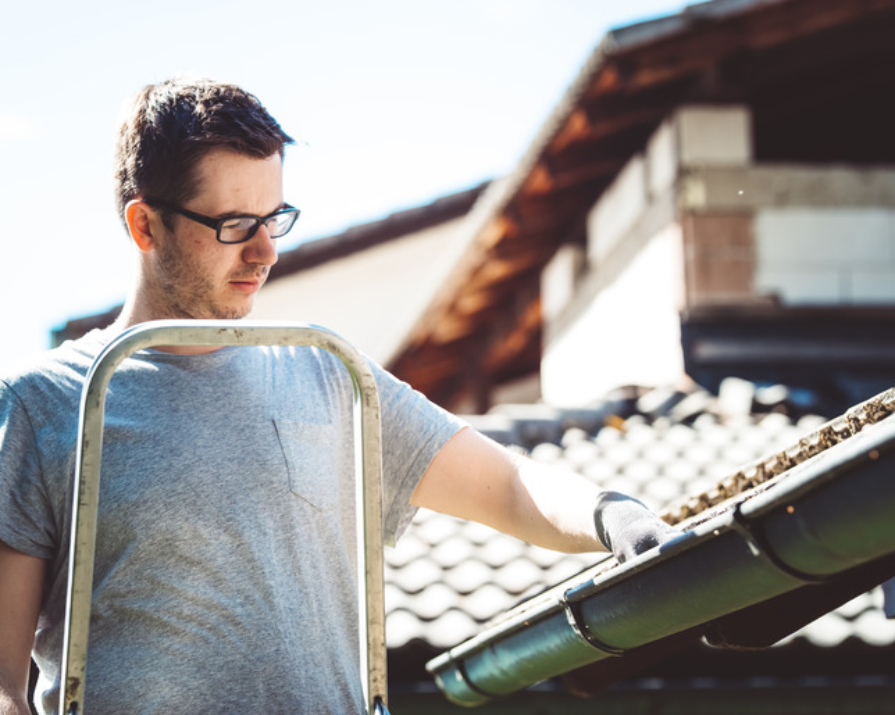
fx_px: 2860
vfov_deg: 14.3
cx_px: 410
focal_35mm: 108
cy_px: 358
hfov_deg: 17.8
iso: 200
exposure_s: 1/1000
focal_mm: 95
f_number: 4
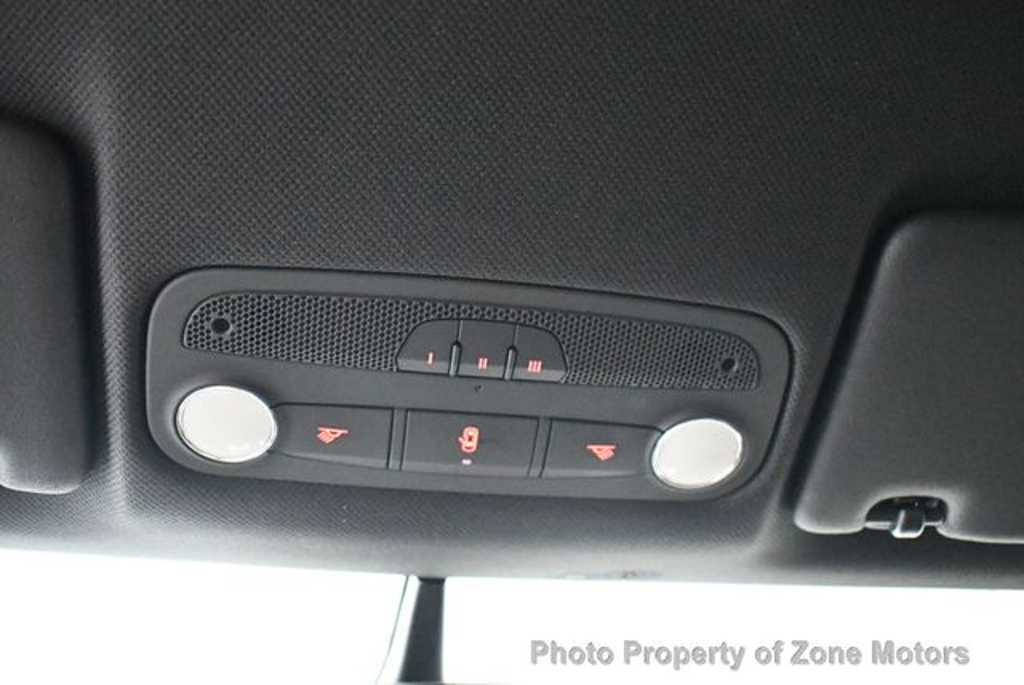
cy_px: 342
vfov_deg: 36.9
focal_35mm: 36
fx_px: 1025
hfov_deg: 53.1
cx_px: 512
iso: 12800
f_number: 3.5
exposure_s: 1/50
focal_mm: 18
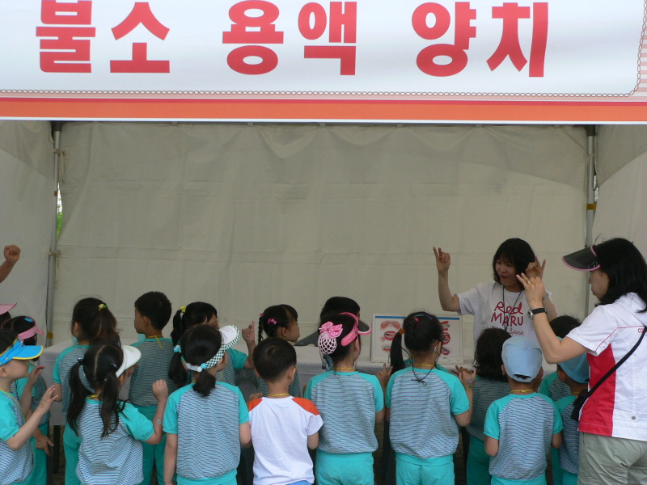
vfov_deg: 33.6
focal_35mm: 43
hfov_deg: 43.9
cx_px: 324
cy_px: 242
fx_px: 804
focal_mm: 7.1
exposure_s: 1/250
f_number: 4
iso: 100
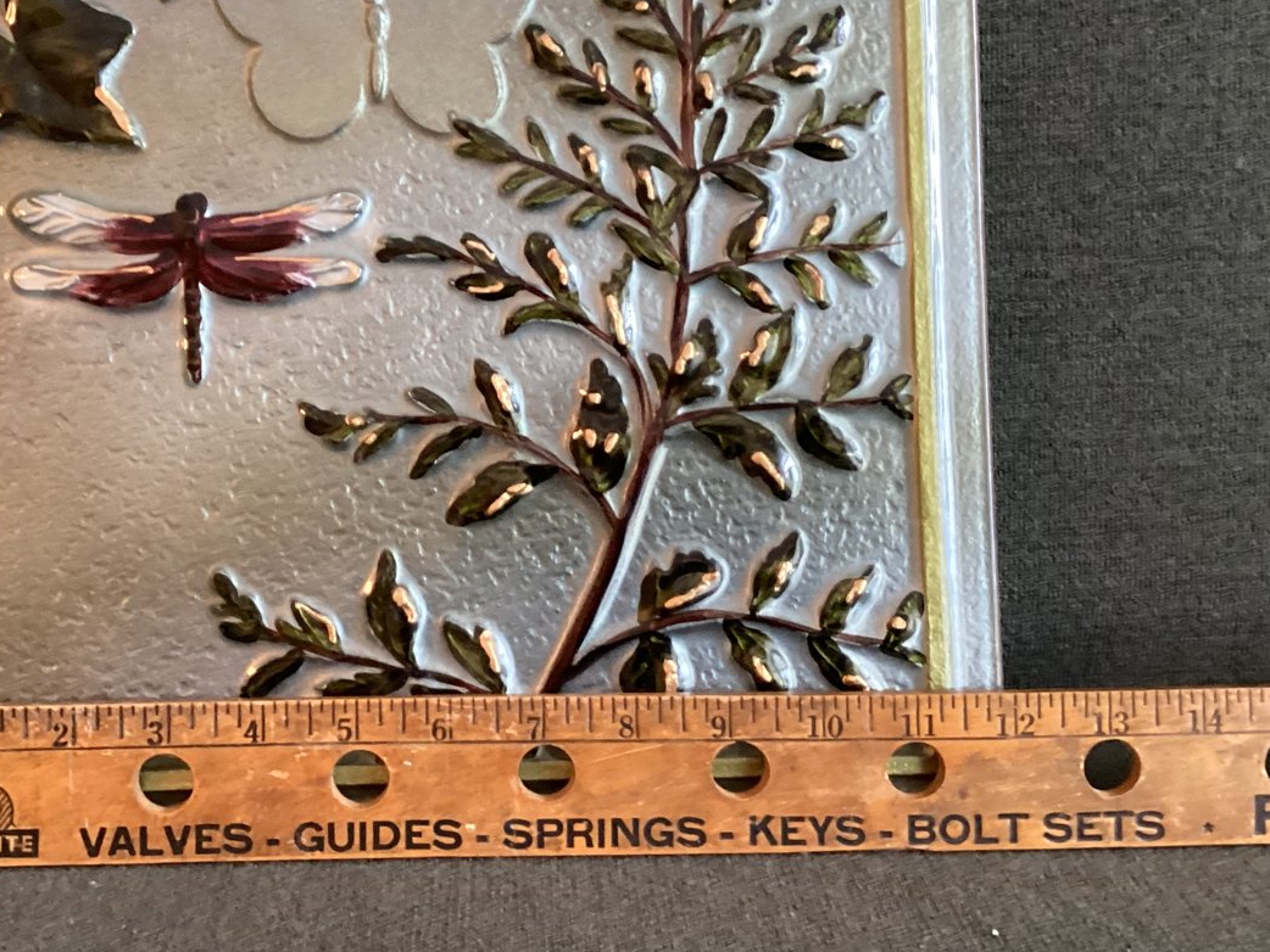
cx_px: 502
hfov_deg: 41.8
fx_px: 1651
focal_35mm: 45
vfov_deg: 32.1
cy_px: 391
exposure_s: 1/50
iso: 400
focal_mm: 3.3
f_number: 2.4
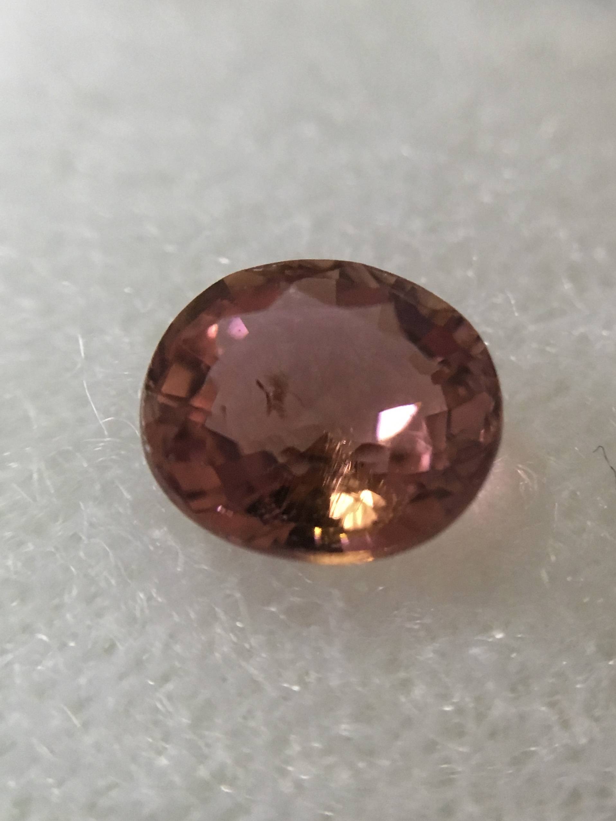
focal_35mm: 29
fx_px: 688
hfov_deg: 48.2
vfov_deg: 61.7
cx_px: 308
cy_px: 410
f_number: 2.2
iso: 160
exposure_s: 1/33
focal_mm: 4.15
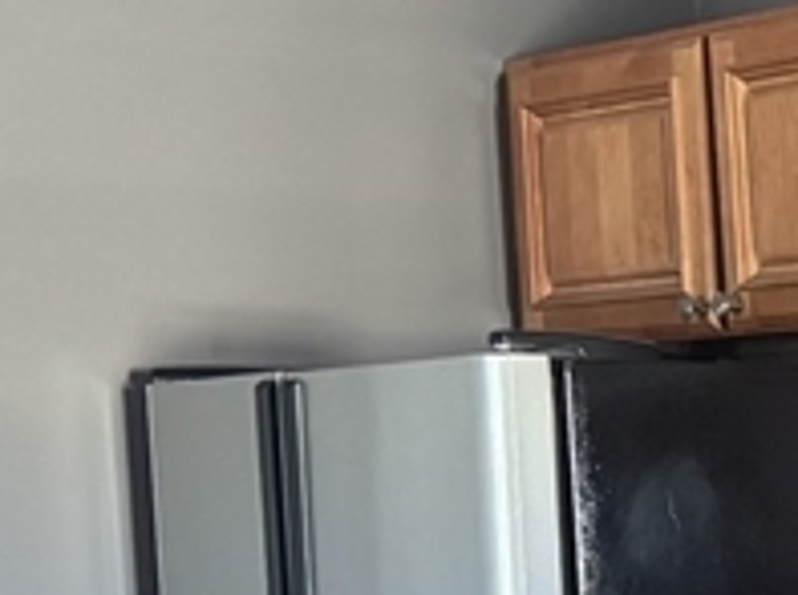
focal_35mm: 125
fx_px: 2876
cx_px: 1608
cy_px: 810
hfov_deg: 13.5
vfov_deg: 11.5
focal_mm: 6.76
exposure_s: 1/60
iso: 500
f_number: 1.78
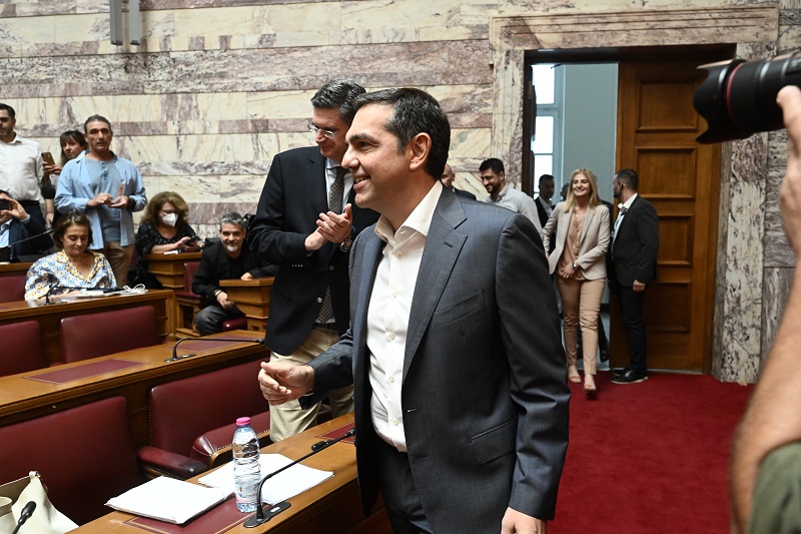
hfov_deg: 65.5
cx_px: 400
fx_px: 623
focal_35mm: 28
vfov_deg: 46.4
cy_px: 267
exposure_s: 1/400
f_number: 5
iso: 6400
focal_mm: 28
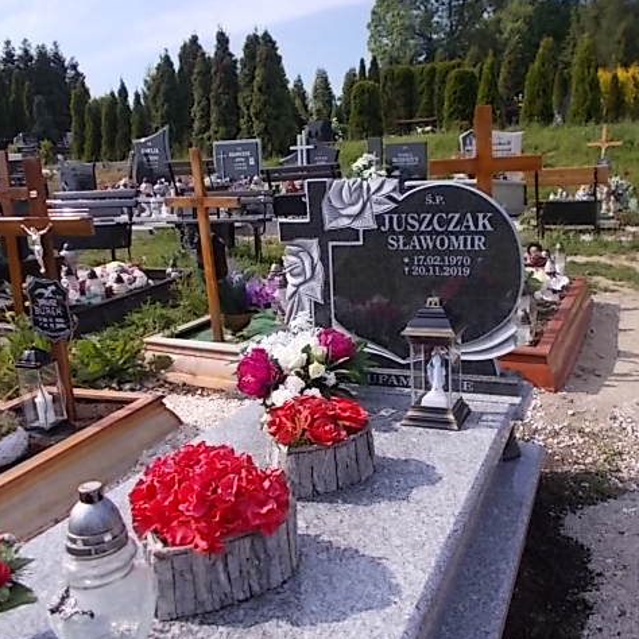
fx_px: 647
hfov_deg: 52.2
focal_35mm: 31
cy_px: 321
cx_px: 382
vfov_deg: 52.5
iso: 80
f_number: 8
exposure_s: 1/160
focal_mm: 4.6
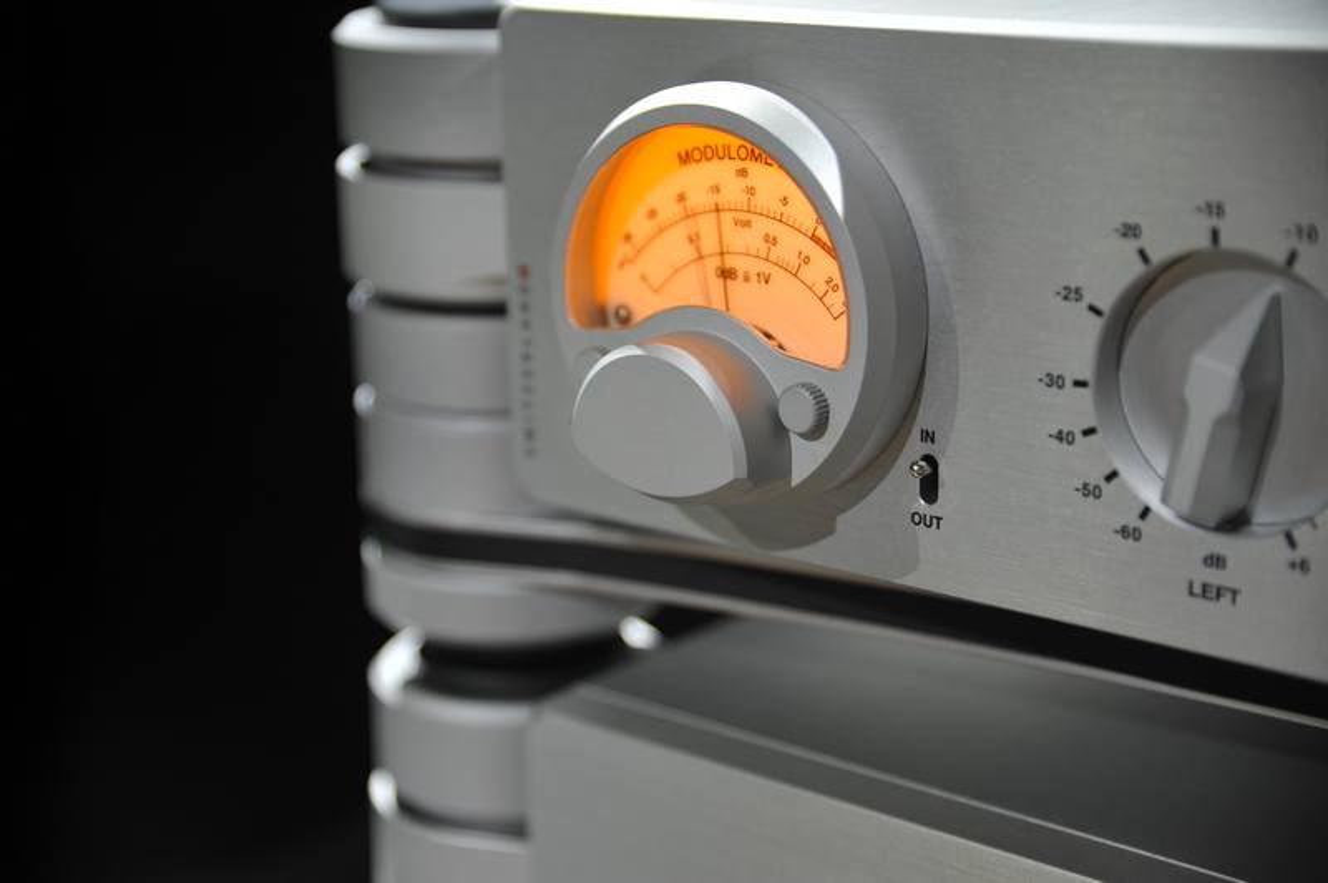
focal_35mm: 85
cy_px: 442
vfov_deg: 16.0
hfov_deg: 23.9
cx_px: 664
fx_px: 3133
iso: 400
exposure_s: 1/4
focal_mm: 85
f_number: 4.5
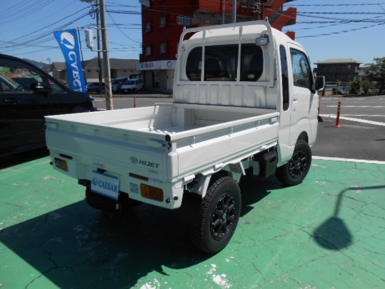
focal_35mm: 26
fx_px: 289
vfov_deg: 53.1
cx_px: 192
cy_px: 144
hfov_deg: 67.3
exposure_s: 1/1250
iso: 80
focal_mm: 4.6
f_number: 3.5
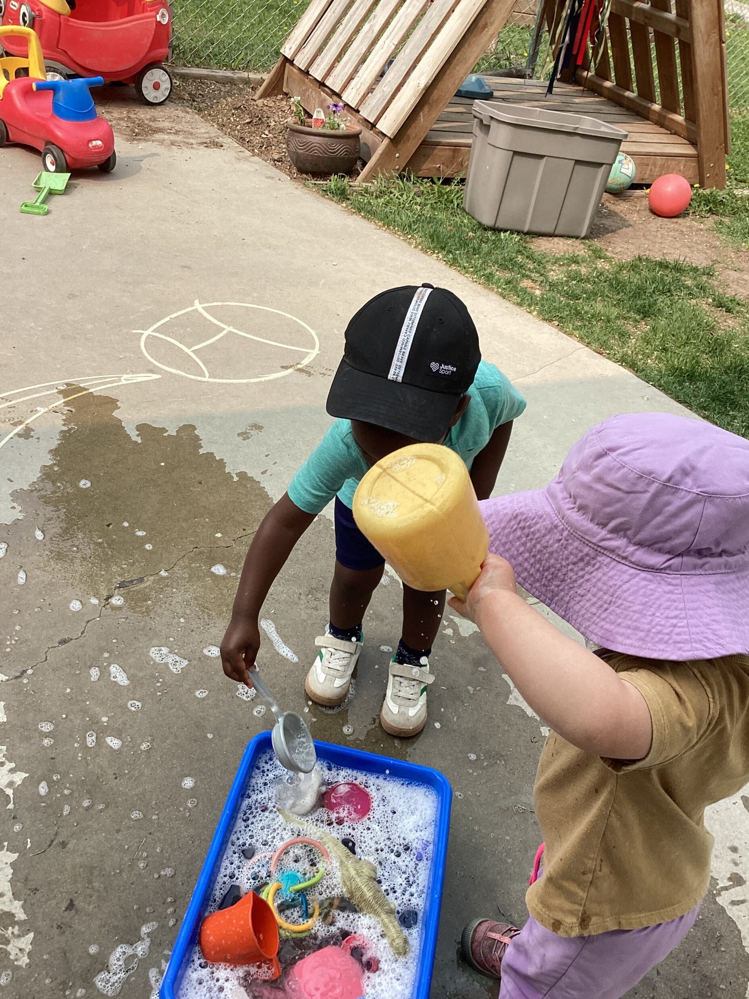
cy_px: 512
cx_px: 368
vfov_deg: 56.8
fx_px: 923
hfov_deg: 44.2
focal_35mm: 32
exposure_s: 1/554
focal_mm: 3.3
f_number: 2.4
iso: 25
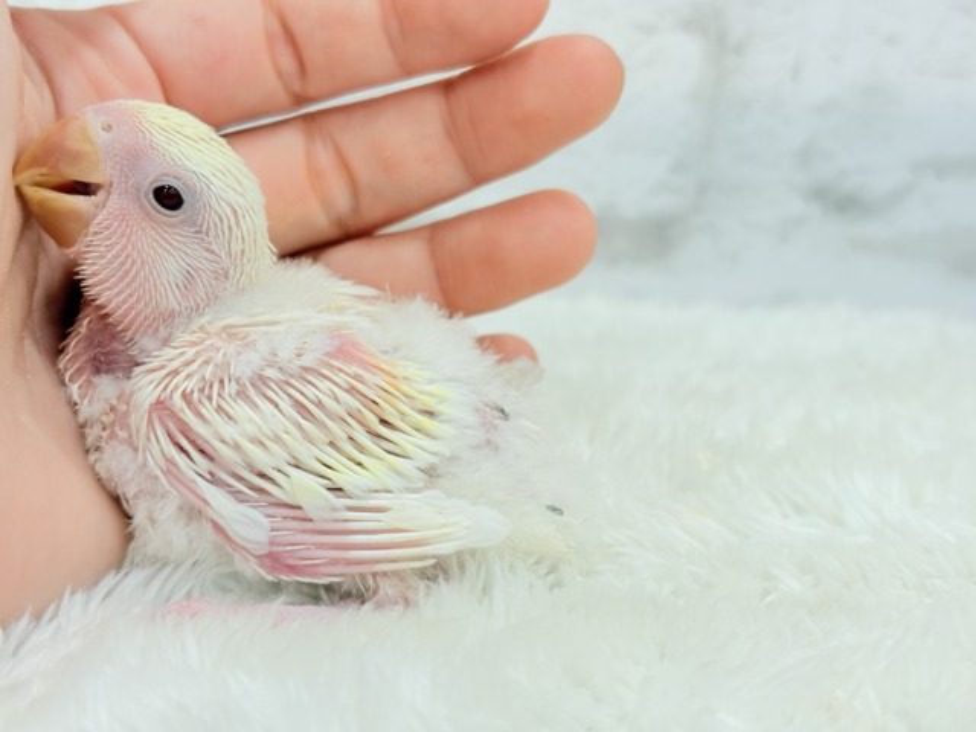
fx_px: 1466
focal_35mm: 52
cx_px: 488
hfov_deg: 36.8
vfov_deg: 28.0
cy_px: 366
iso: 64
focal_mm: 5.96
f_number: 1.6
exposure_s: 1/100
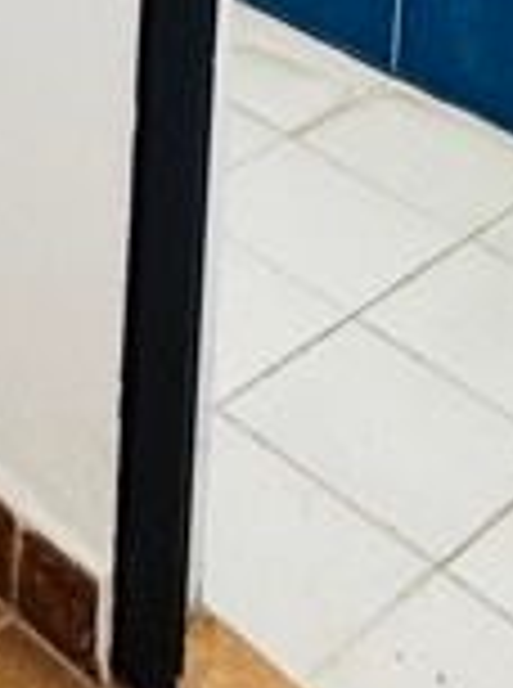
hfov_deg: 14.0
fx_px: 1865
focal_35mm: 94
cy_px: -841
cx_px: -396
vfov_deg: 15.1
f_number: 2.2
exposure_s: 1/50
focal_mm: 2.22
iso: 200
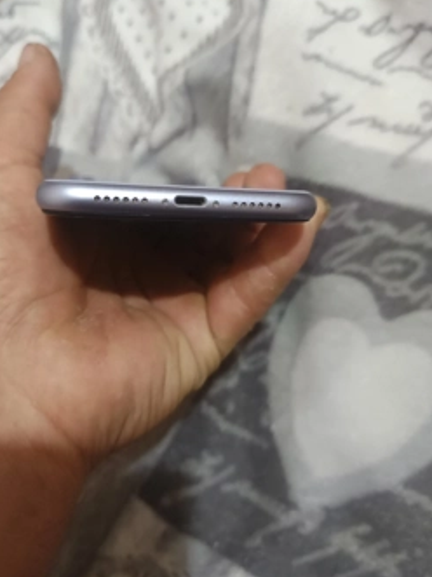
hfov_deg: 48.0
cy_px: 267
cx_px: 181
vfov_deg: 61.6
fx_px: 483
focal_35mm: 29
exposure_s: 1/25
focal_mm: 5.31
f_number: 1.7
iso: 978
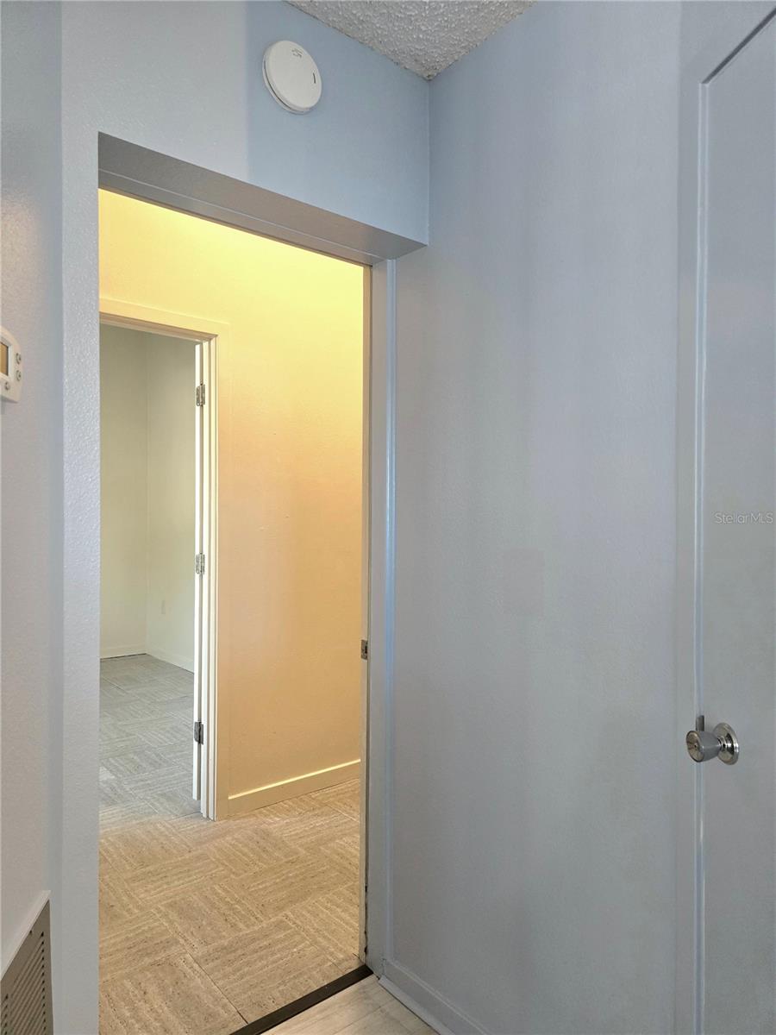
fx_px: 687
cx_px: 388
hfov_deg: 58.9
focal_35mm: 23
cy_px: 518
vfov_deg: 73.9
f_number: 1.7
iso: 640
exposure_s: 1/120
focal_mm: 6.3
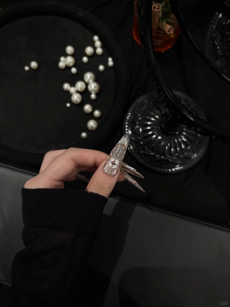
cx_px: 115
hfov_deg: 53.1
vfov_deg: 67.3
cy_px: 154
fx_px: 230
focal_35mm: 26
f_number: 1.6
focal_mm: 5.96
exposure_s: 1/50
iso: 125
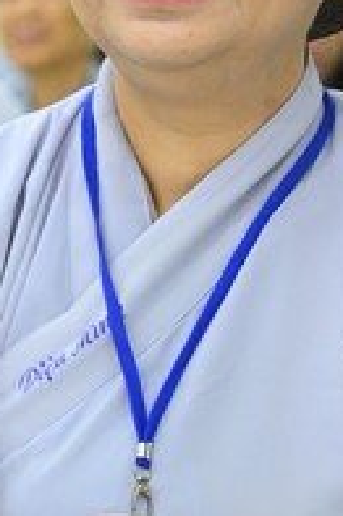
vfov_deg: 8.0
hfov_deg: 5.3
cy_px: 238
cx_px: 86
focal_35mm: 258
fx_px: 3693
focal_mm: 78
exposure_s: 1/160
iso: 5000
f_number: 4
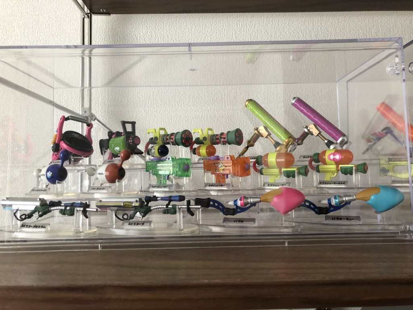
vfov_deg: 49.7
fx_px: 334
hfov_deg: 63.4
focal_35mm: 28
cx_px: 206
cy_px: 155
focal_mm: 3.99
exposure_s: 1/20
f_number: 1.8
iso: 40
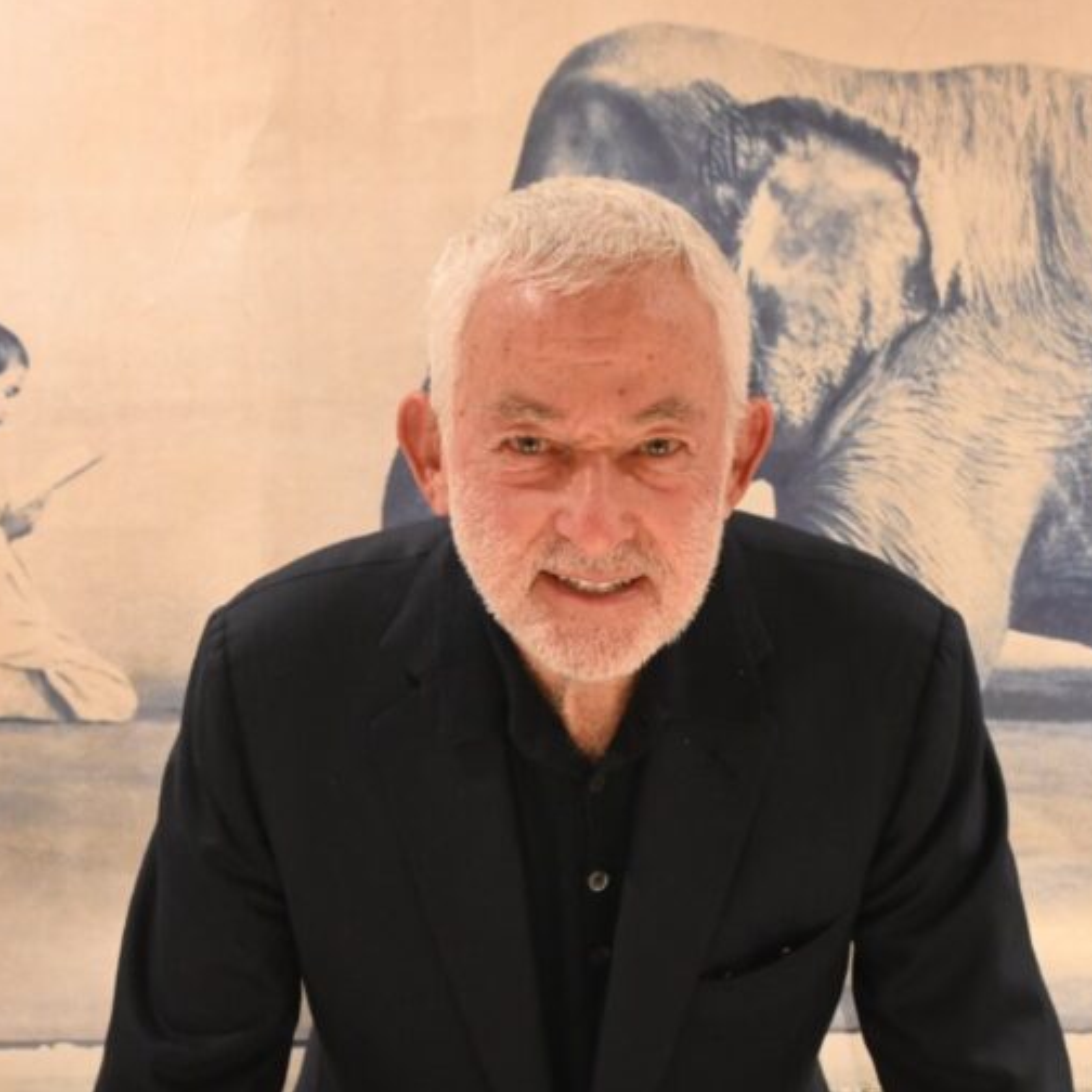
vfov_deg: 26.1
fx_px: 2356
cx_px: 639
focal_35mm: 66
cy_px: 542
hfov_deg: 26.1
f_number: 5
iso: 2800
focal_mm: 34
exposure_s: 1/50
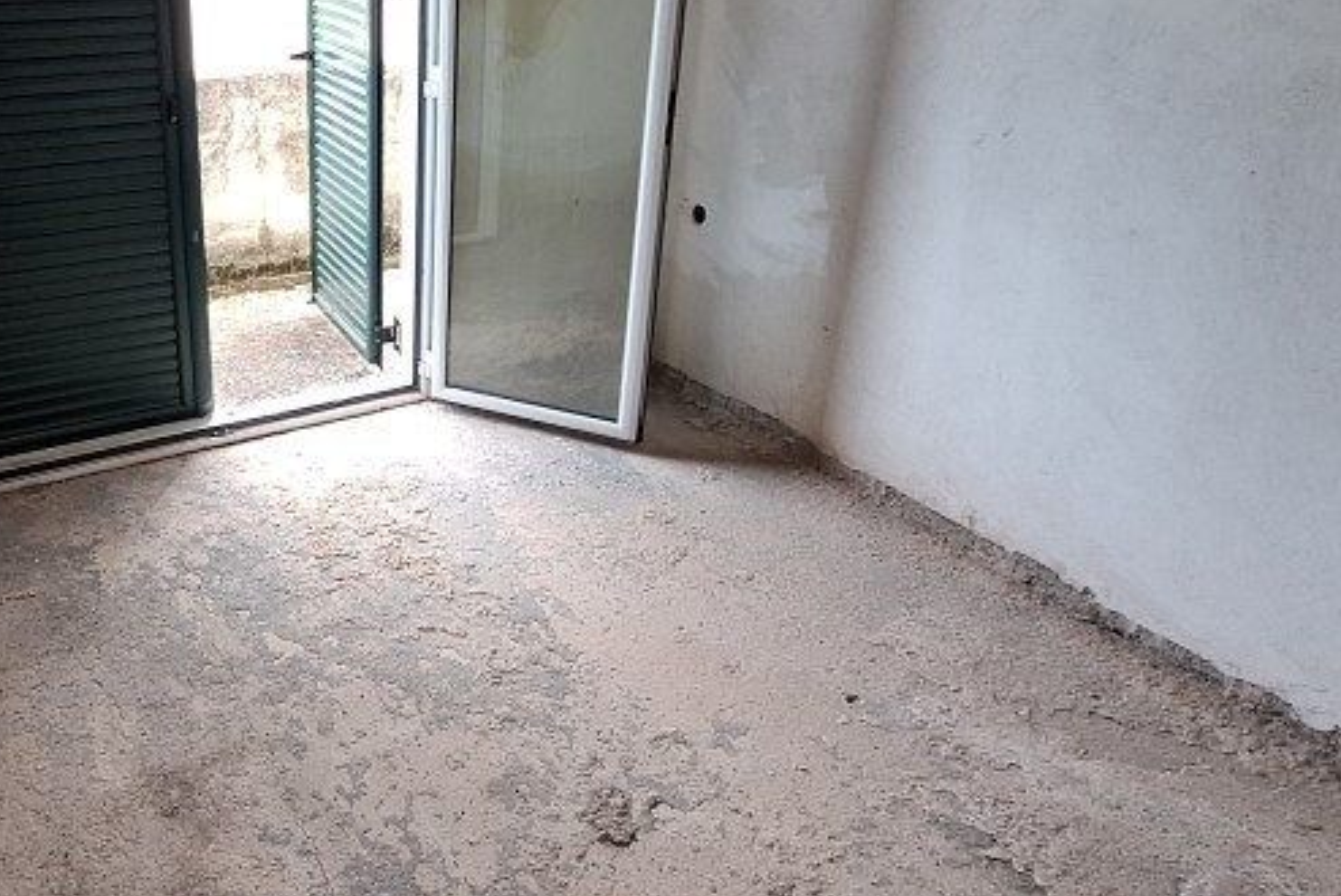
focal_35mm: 28
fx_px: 1044
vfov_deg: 45.6
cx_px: 391
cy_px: 282
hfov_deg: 62.9
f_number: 2.2
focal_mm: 1.74
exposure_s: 1/40
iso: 80
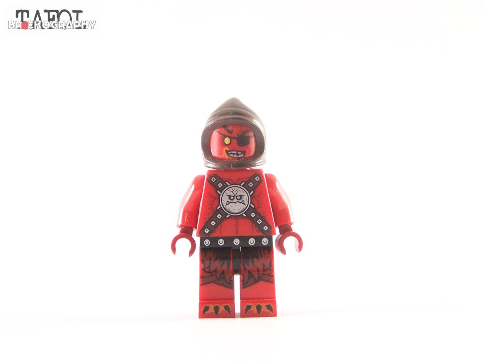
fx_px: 1312
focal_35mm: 94
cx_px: 242
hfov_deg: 20.9
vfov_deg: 15.7
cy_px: 181
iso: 200
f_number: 3.2
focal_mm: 15.6
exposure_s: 1/20
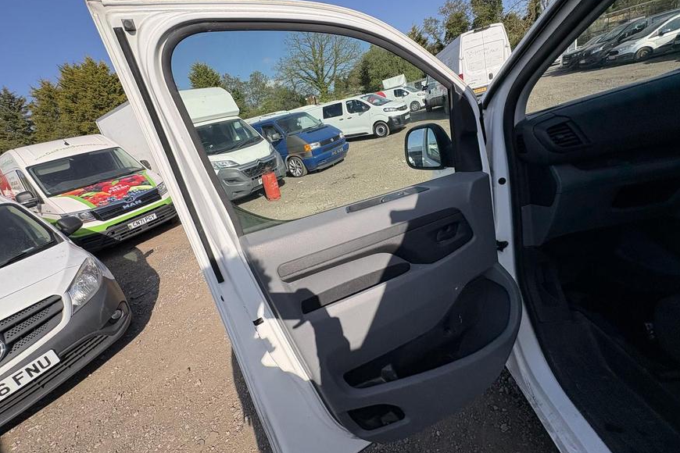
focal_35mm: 15
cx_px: 337
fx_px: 283
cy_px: 207
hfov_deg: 100.4
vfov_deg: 77.2
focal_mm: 2.22
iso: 40
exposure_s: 1/1078
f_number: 2.2
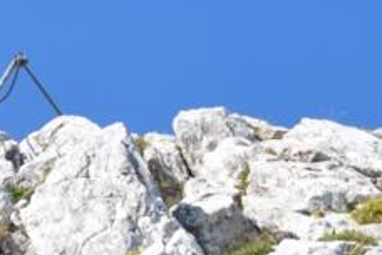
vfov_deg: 1.6
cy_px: 69
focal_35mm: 871
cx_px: -14
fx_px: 9242
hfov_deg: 2.4
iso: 200
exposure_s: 1/250
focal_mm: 200
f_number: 10
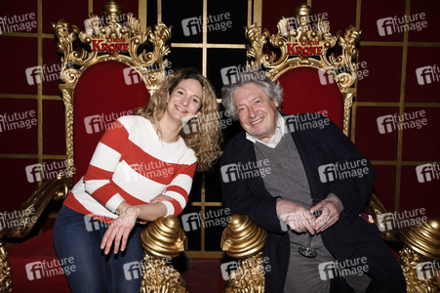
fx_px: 391
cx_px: 220
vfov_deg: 41.1
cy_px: 146
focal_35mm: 32
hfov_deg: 58.8
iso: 200
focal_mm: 32
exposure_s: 1/160
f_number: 6.3
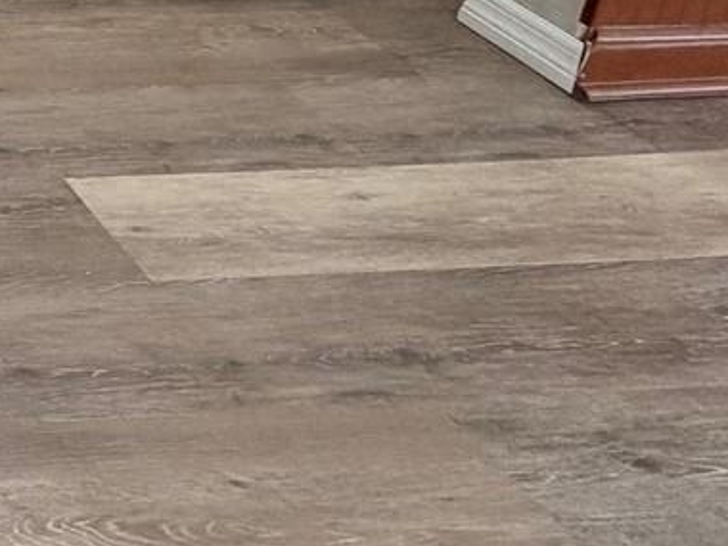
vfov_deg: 19.0
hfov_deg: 19.9
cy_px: -433
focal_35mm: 59
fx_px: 1241
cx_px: -680
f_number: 2.2
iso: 200
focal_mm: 2.22
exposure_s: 1/120
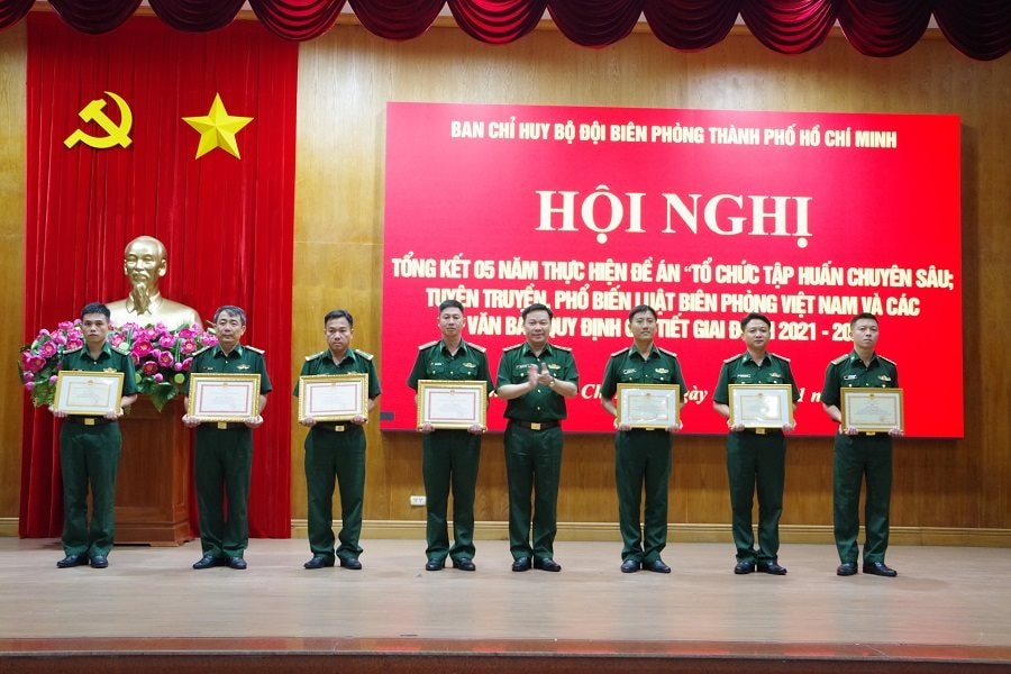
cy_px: 337
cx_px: 506
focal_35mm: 42
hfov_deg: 46.4
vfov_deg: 31.9
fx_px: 1179
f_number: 4.5
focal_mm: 28
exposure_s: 1/100
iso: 3200
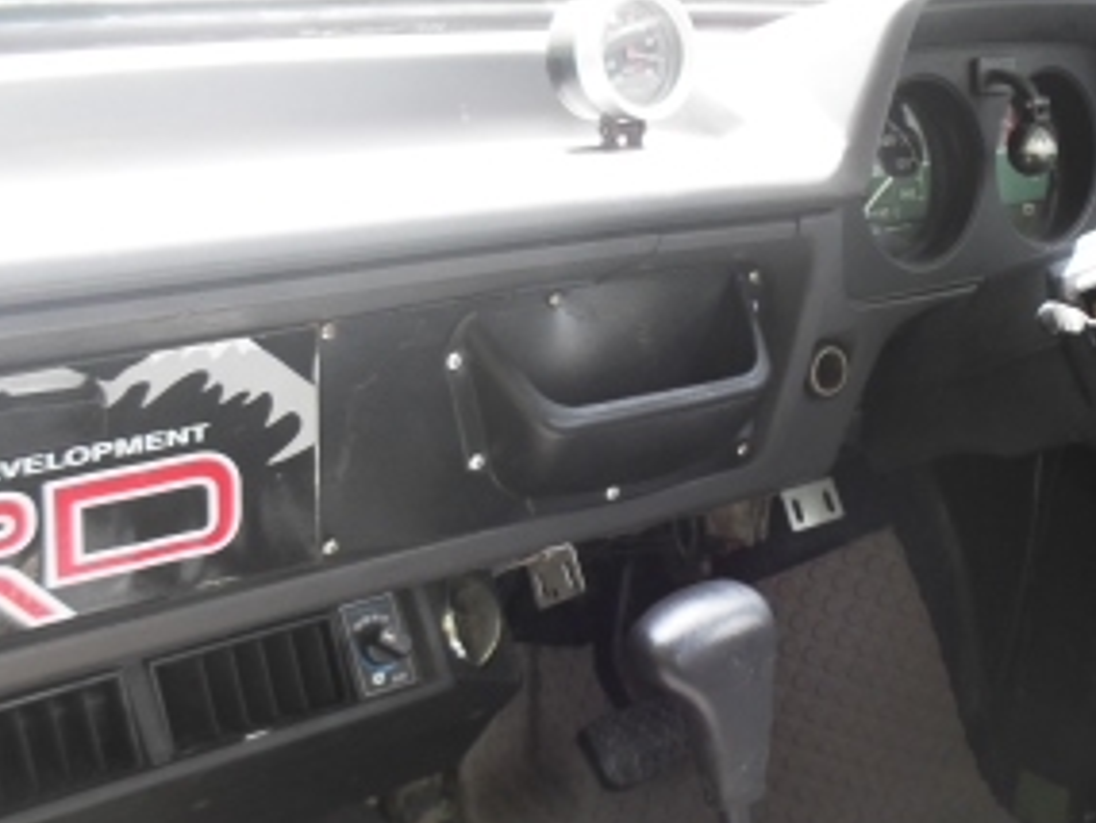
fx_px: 1742
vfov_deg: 26.3
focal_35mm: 55
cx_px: 758
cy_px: 596
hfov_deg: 34.5
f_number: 3.2
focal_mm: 6.3
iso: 100
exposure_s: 1/45
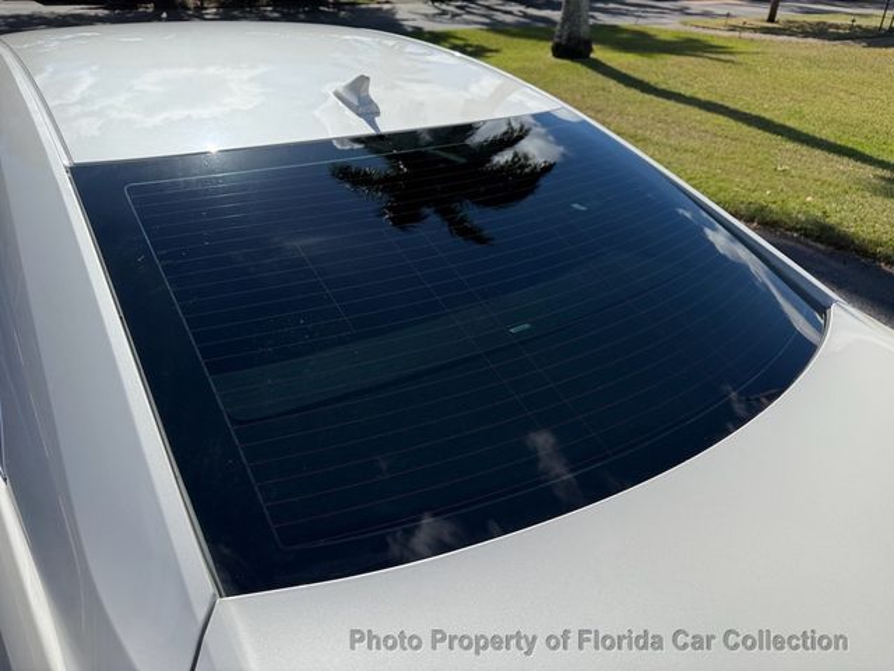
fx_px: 620
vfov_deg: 56.8
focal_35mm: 24
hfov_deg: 71.6
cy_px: 336
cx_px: 447
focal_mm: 6.76
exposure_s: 1/6711
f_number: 1.78
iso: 80
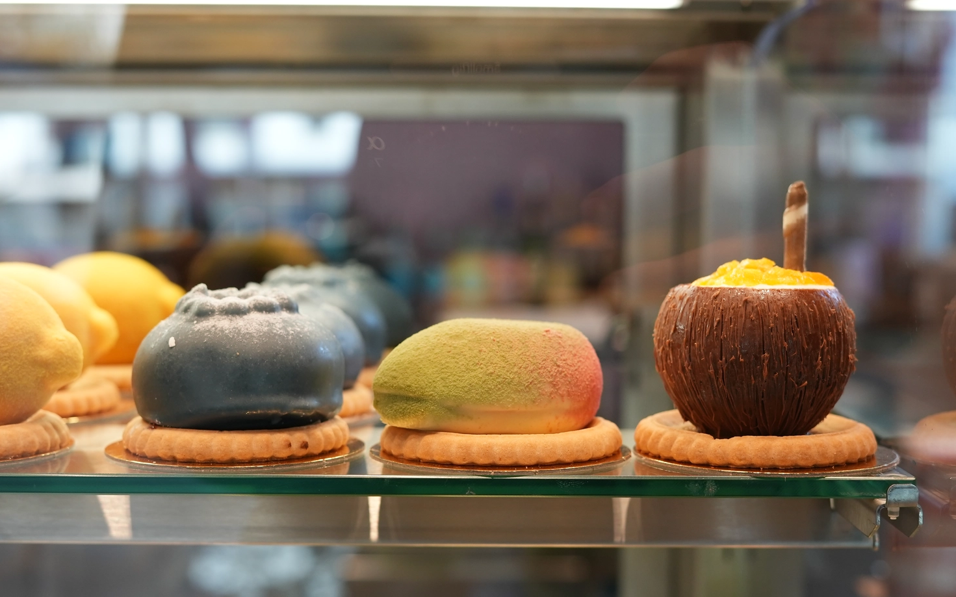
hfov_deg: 38.9
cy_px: 325
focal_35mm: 52
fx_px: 1355
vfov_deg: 24.9
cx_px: 469
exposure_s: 1/400
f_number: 4
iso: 1600
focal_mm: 50
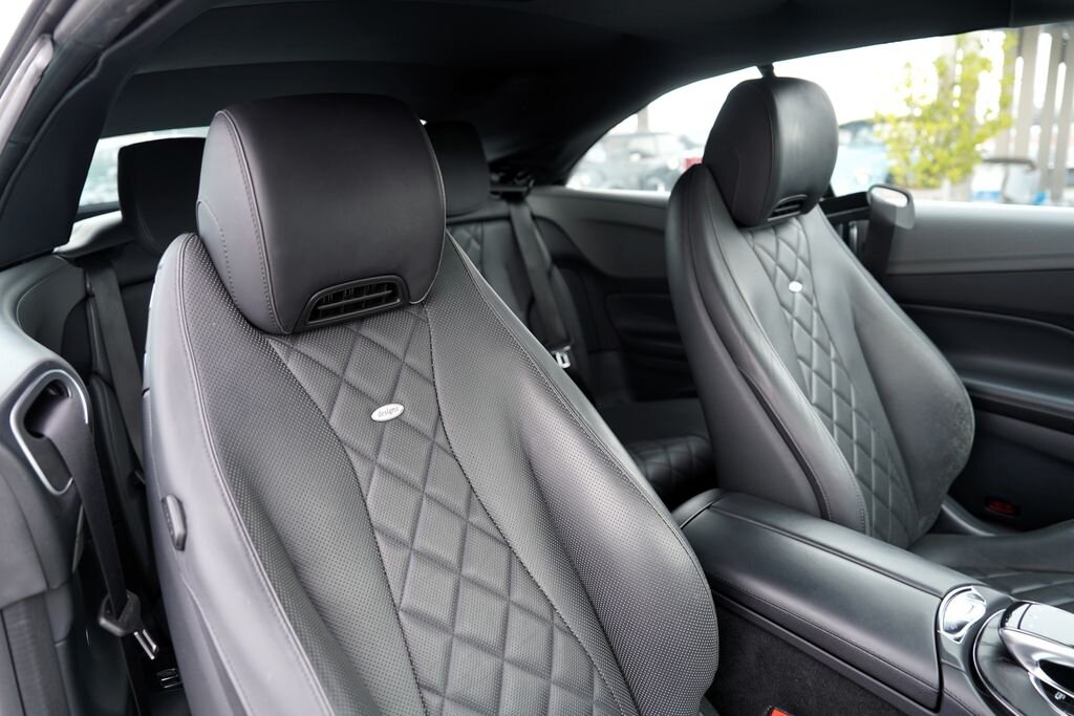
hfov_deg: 73.7
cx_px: 537
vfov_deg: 53.1
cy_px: 358
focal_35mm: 24
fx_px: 716
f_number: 3.2
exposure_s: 1/40
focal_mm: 24
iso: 100
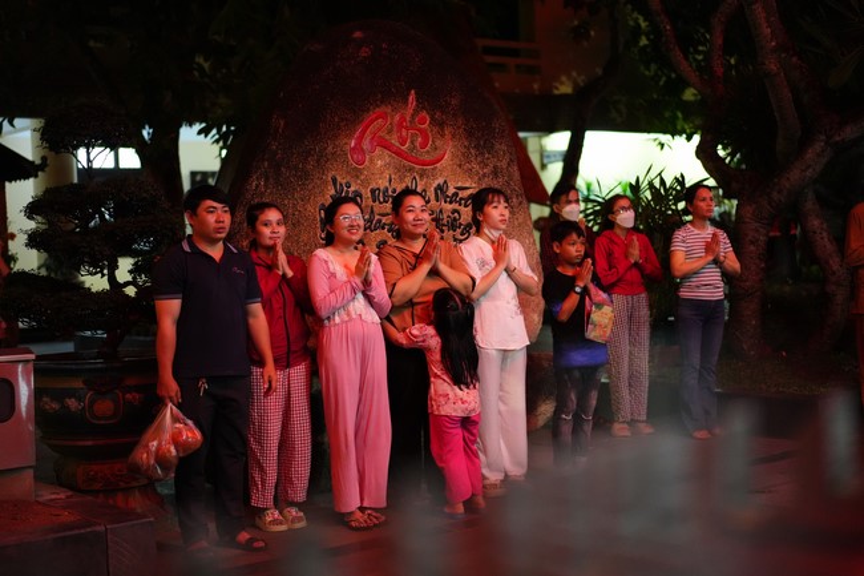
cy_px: 288
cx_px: 432
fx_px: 1320
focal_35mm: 55
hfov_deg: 36.3
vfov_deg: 24.6
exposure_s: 1/160
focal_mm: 55
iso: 6400
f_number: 1.8
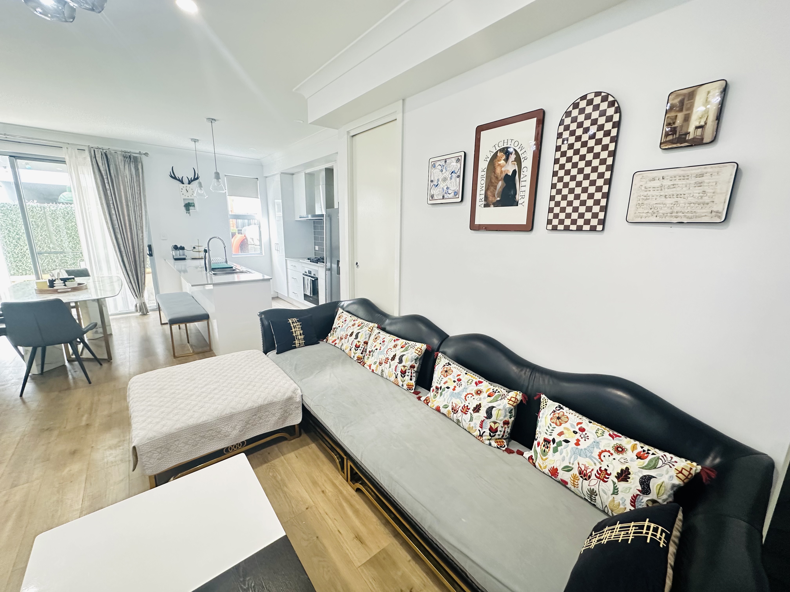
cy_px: 296
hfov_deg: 102.1
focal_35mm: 14
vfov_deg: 85.7
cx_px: 395
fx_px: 320
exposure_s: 1/50
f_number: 2.2
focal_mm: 2.22
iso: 320
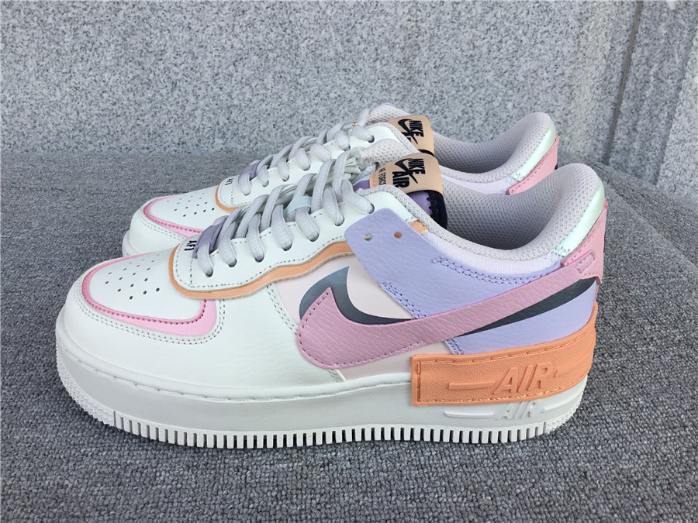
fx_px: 625
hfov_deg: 58.4
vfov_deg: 45.4
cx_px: 349
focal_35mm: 31
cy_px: 262
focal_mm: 3.3
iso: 25
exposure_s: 1/314
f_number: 2.4
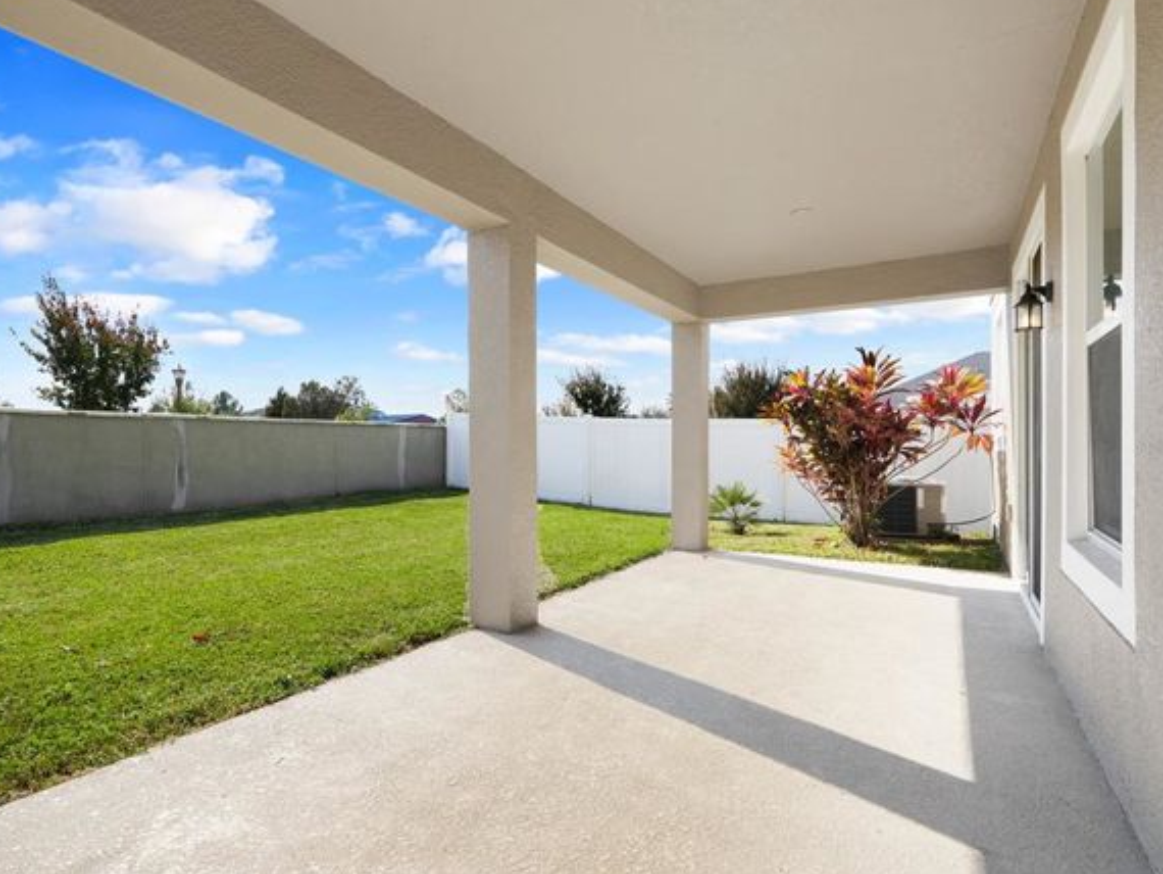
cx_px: 497
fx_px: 639
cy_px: 446
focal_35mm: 19
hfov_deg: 84.1
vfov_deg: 68.7
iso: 250
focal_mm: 16
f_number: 9
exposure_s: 1/125
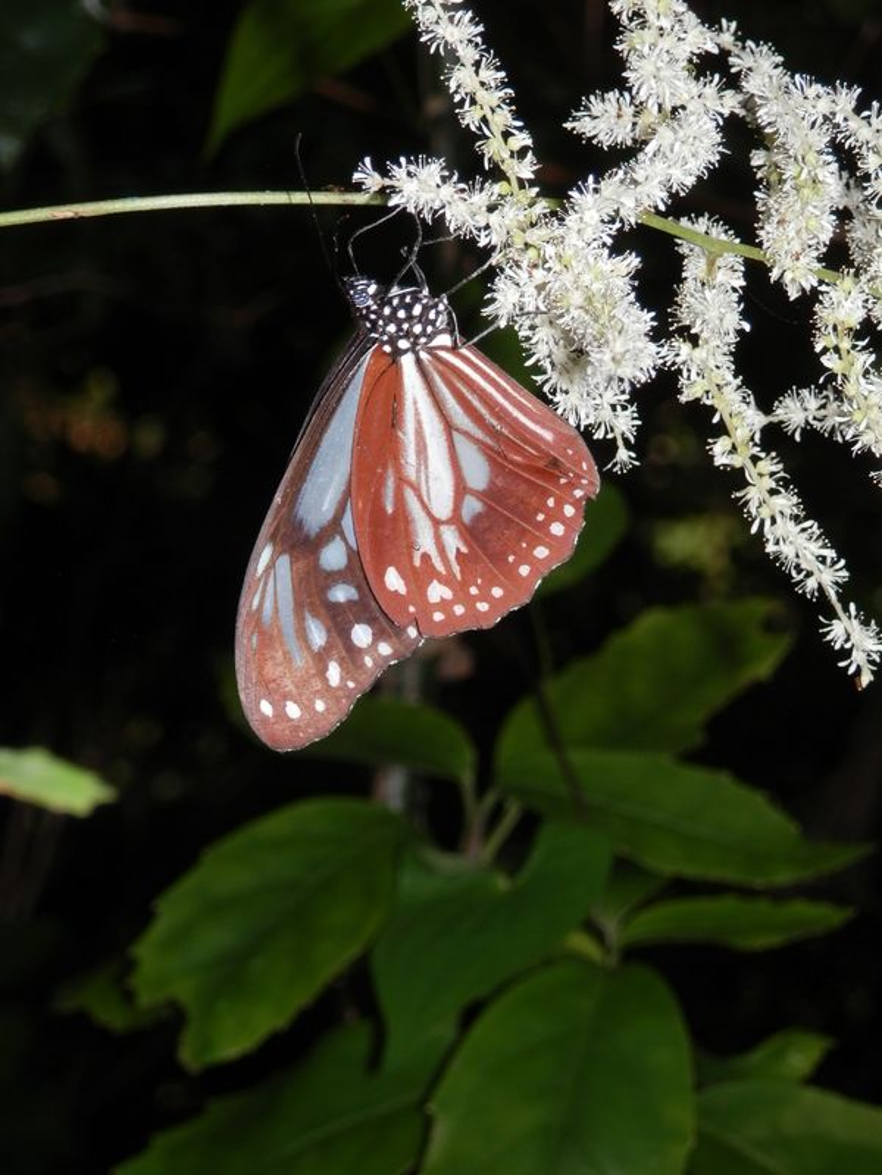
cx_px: 441
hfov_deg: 11.6
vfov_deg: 15.4
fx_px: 4349
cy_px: 588
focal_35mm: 128
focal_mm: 22.9
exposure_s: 1/160
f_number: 5.3
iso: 100
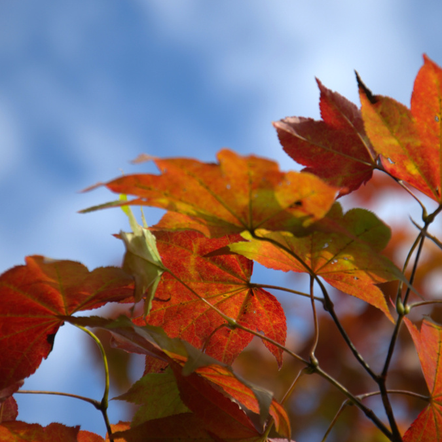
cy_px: 221
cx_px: 250
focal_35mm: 203
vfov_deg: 8.6
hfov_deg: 8.6
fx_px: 2927
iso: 100
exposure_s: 1/180
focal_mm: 105
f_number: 5.6
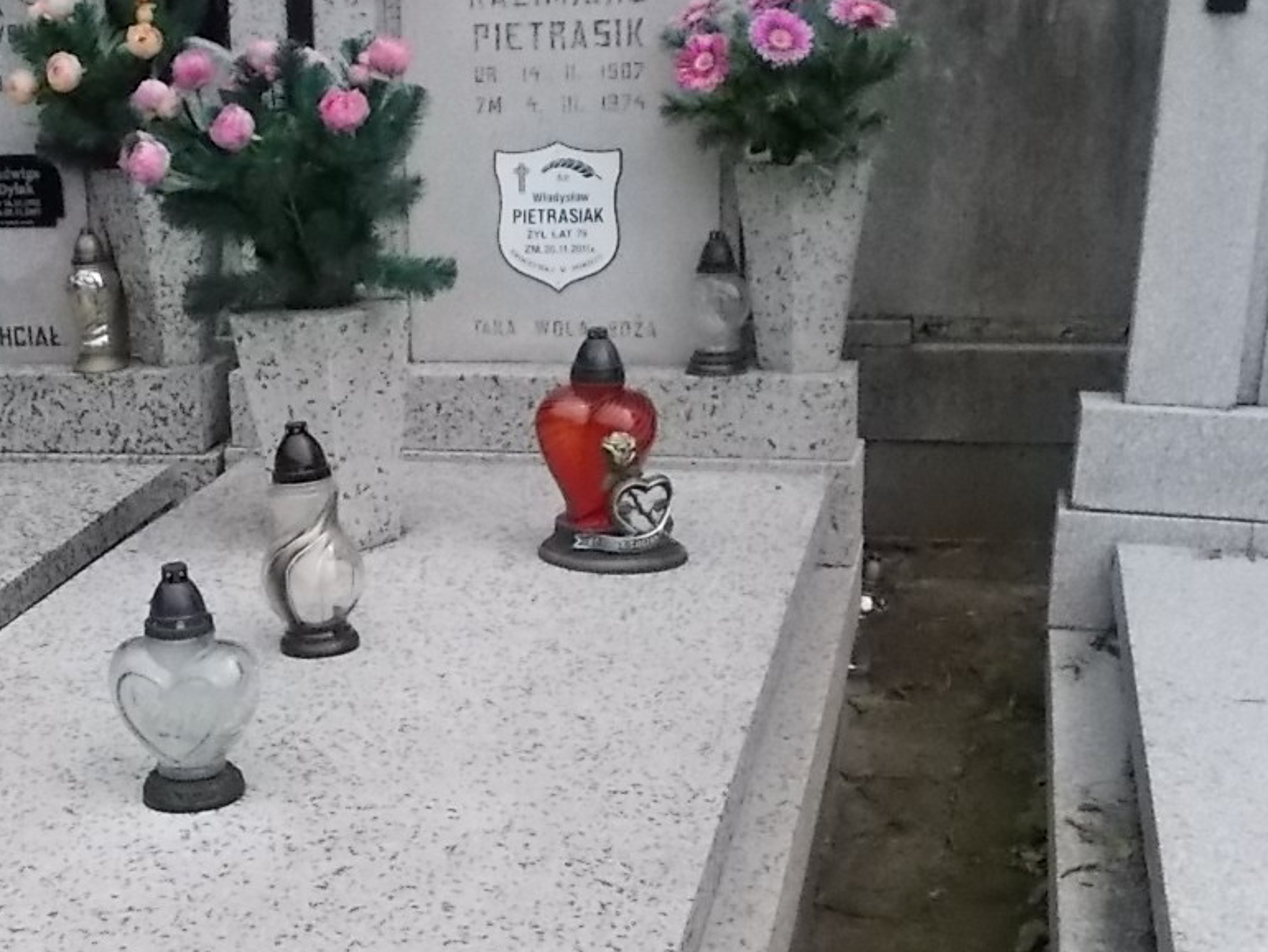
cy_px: 562
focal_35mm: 54
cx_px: 374
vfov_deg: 27.0
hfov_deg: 35.0
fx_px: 1979
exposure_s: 1/800
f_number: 8
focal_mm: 4.6
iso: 400
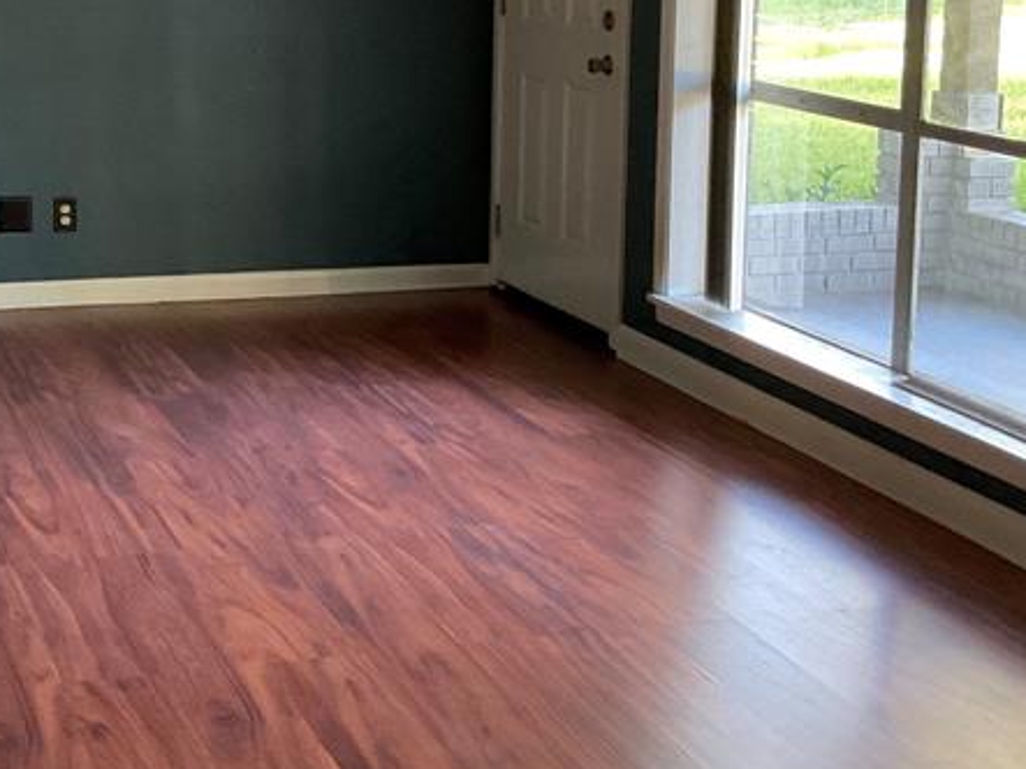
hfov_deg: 28.5
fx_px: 1985
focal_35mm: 67
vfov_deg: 21.7
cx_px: 229
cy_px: 202
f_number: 1.8
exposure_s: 1/60
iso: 160
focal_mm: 3
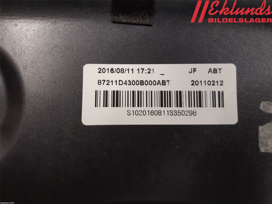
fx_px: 204
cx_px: 136
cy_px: 102
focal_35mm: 26
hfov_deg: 67.3
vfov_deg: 53.1
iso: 80
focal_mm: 3.93
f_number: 1.7
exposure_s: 1/50
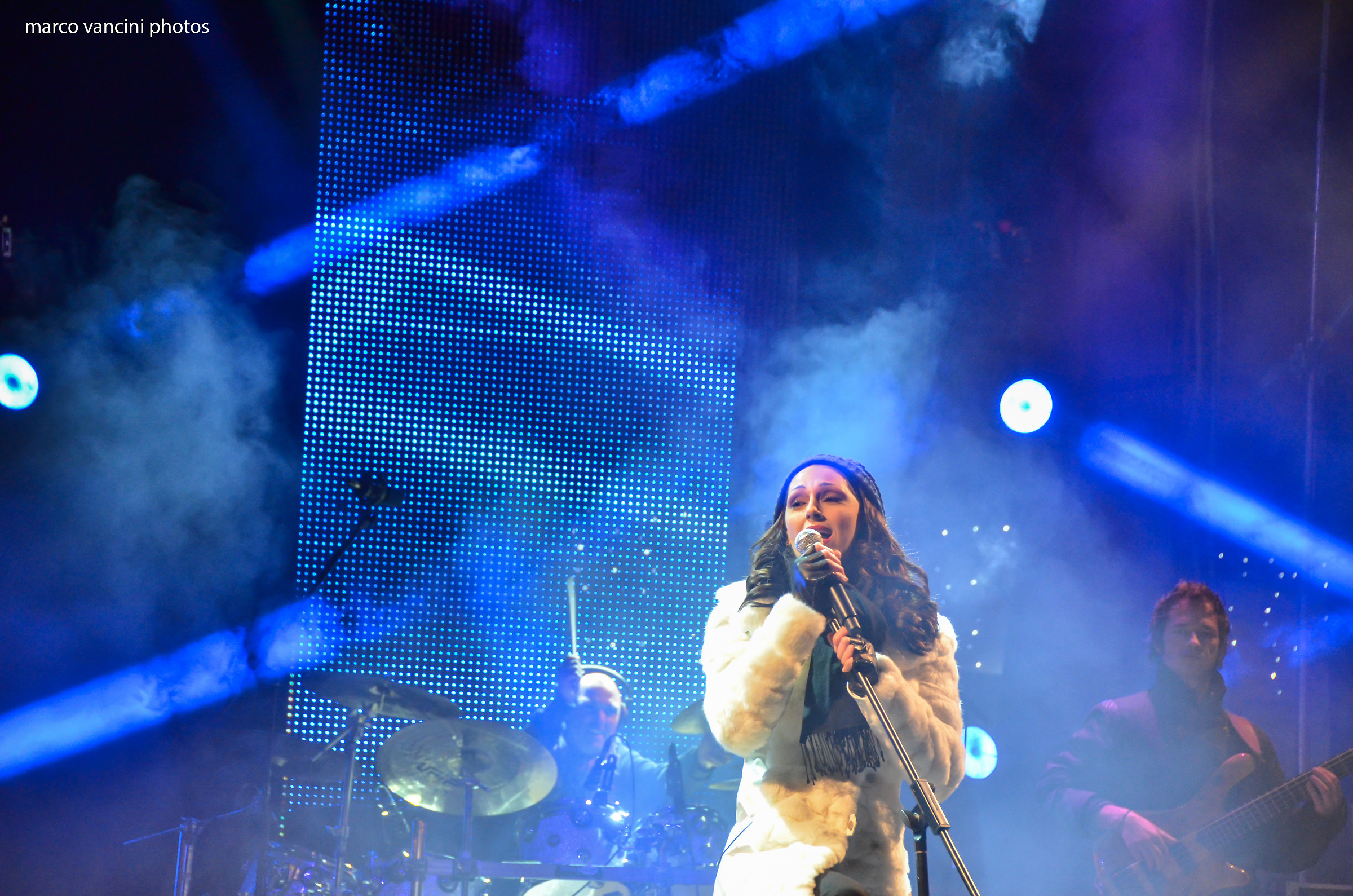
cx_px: 676
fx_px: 5344
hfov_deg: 14.4
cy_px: 448
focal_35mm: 142
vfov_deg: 9.6
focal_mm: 95
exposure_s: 1/160
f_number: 5.3
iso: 1600
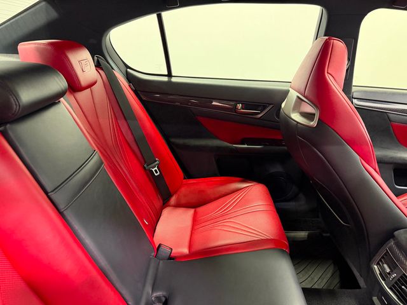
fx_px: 282
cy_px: 152
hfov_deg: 71.6
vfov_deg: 56.8
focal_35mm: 24
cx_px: 204
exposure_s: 1/60
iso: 640
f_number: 1.78
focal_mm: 6.76
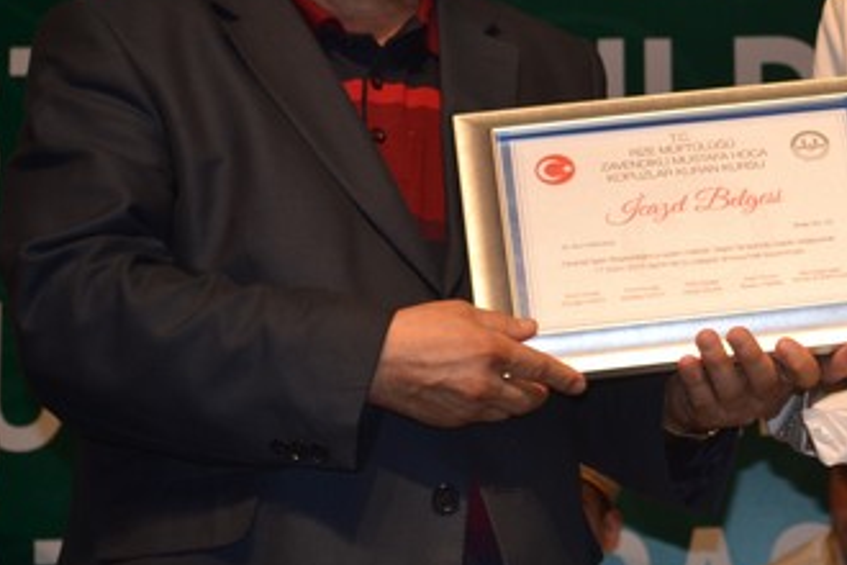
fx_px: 3435
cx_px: 765
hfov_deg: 13.9
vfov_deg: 9.4
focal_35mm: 146
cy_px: 48
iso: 400
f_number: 5.3
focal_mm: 48
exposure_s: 1/60
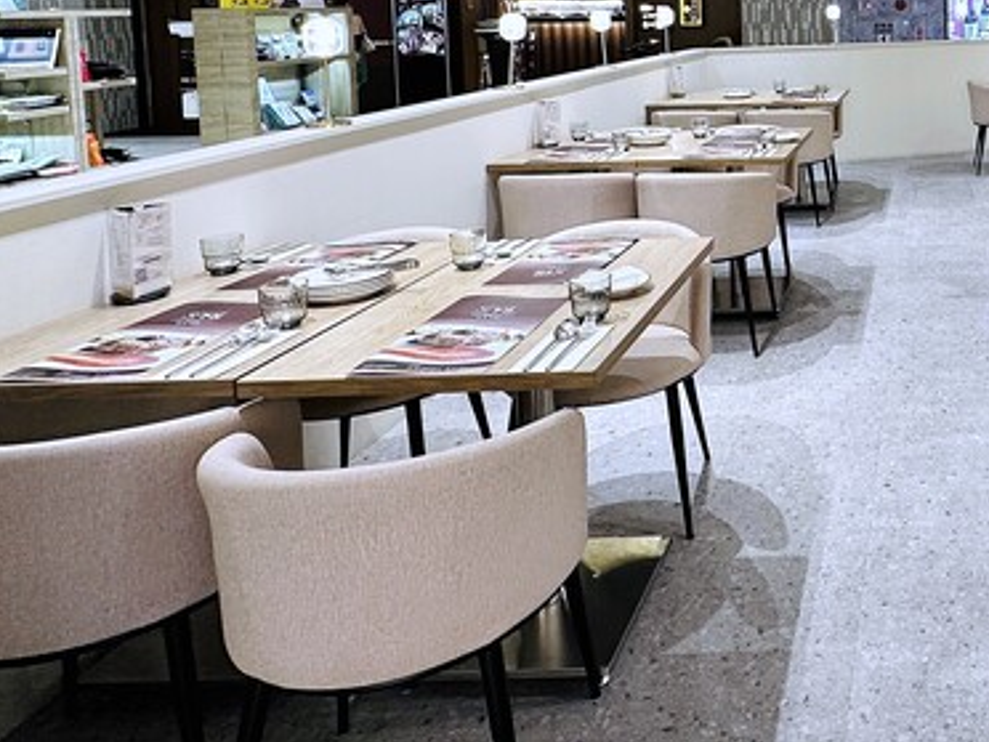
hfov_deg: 48.6
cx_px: 949
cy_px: 60
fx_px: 914
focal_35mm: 32
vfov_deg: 40.5
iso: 200
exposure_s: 1/61
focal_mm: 2.22
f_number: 2.2
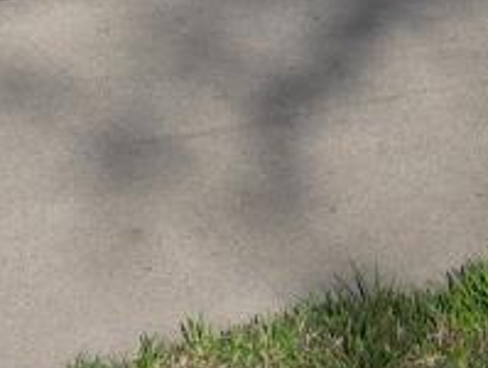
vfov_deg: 7.5
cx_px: 147
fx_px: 2443
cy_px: -742
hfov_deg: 11.4
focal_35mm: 173
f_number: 1.7
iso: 40
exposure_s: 1/3891
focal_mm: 6.3
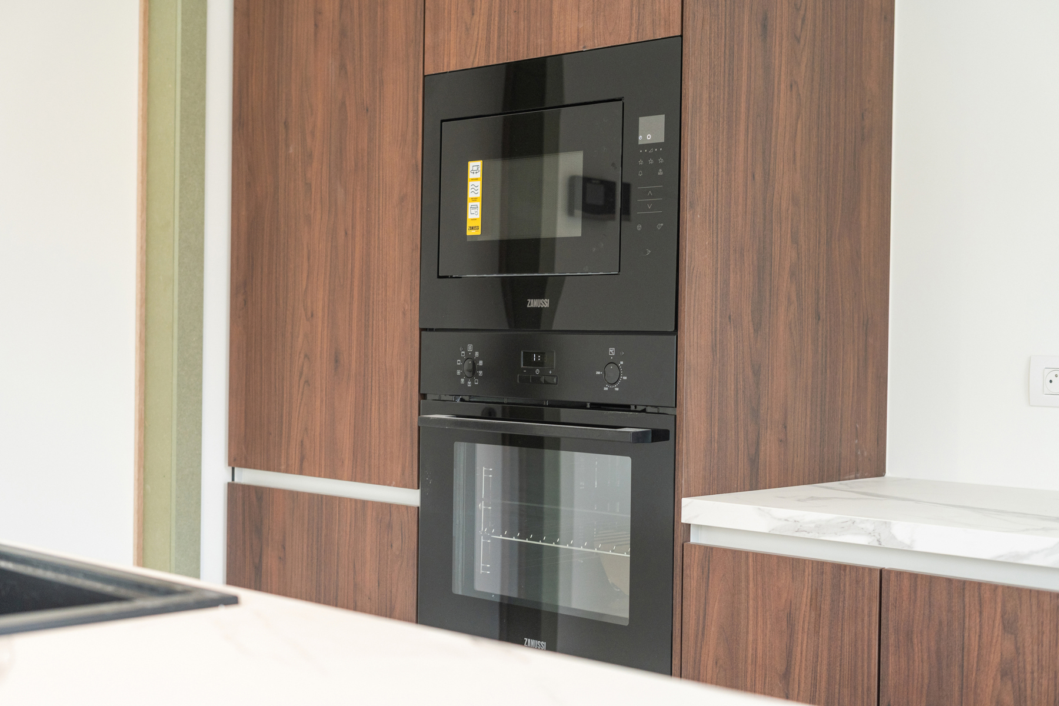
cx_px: 530
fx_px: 1471
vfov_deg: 27.0
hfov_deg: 39.6
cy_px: 353
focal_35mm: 50
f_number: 3.5
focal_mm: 50
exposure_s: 1/250
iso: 1000
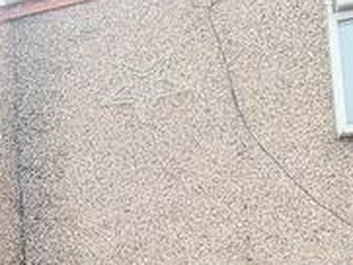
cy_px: 487
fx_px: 541
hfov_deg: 21.1
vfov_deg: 19.7
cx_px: -306
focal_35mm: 53
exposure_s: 1/291
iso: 62
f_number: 1.7
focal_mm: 2.02
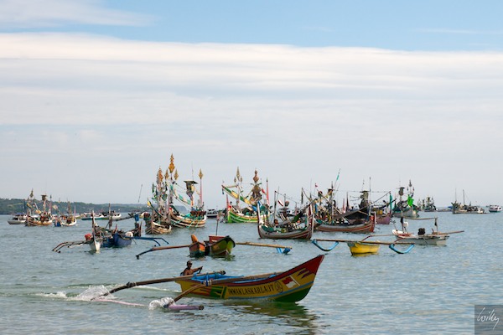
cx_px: 252
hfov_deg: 23.4
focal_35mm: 87
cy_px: 168
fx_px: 1215
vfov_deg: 15.7
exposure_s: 1/500
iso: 320
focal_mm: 58
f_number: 11
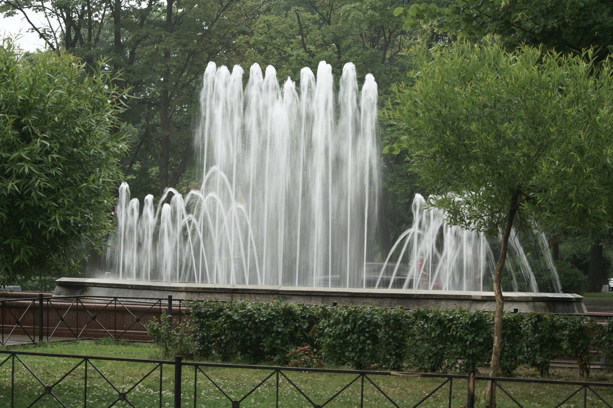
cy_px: 204
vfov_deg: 13.0
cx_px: 306
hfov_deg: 19.5
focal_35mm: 105
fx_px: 1787
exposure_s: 1/15
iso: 100
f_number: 10
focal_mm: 70
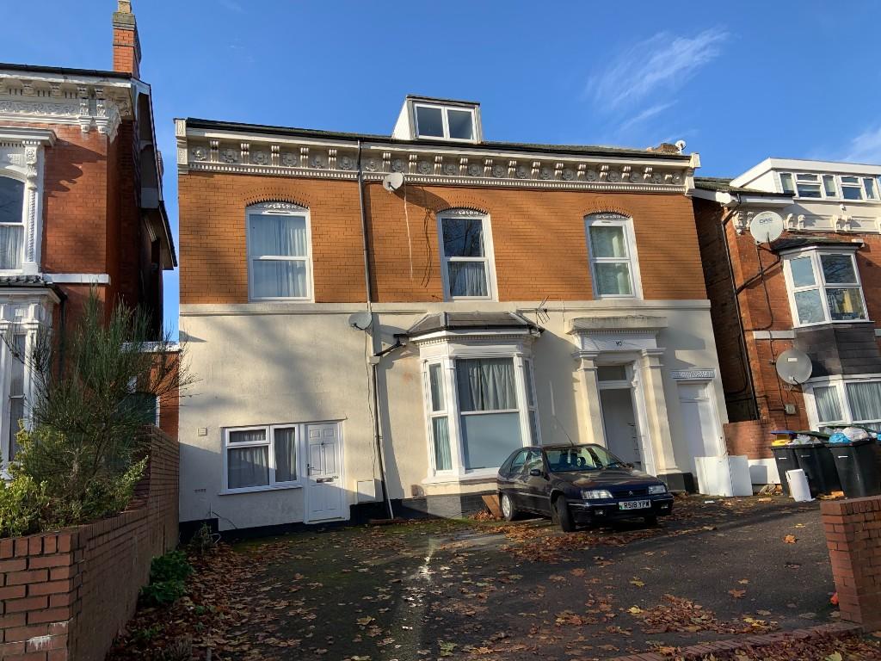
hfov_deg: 67.3
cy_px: 330
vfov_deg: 53.1
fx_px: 662
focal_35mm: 26
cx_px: 440
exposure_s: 1/1088
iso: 25
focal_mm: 4.25
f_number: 1.8
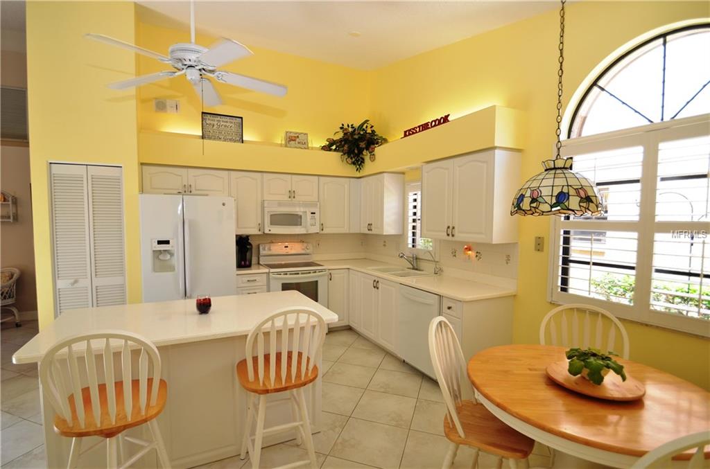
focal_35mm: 17
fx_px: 339
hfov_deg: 92.6
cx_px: 355
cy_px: 234
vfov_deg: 69.3
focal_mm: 11.5
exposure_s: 1/60
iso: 200
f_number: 4.5
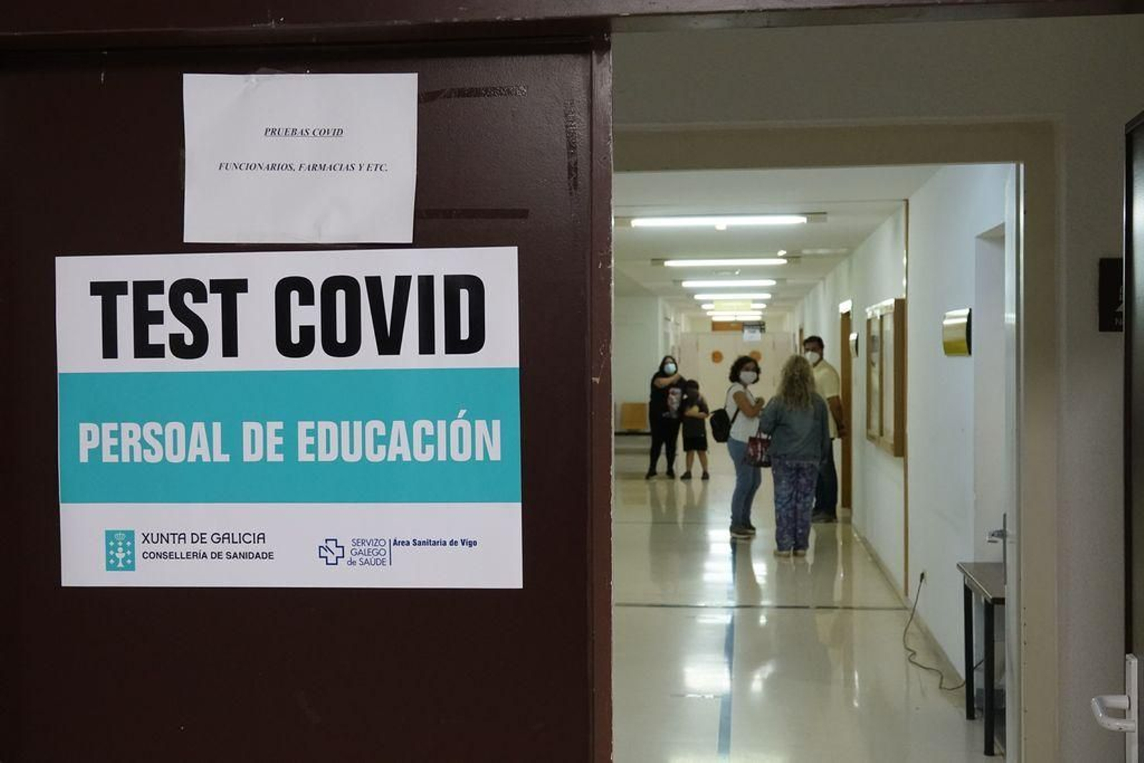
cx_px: 572
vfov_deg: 32.6
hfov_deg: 47.4
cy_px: 382
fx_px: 1303
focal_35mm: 41
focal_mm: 15.17
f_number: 3.2
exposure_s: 1/200
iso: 1600
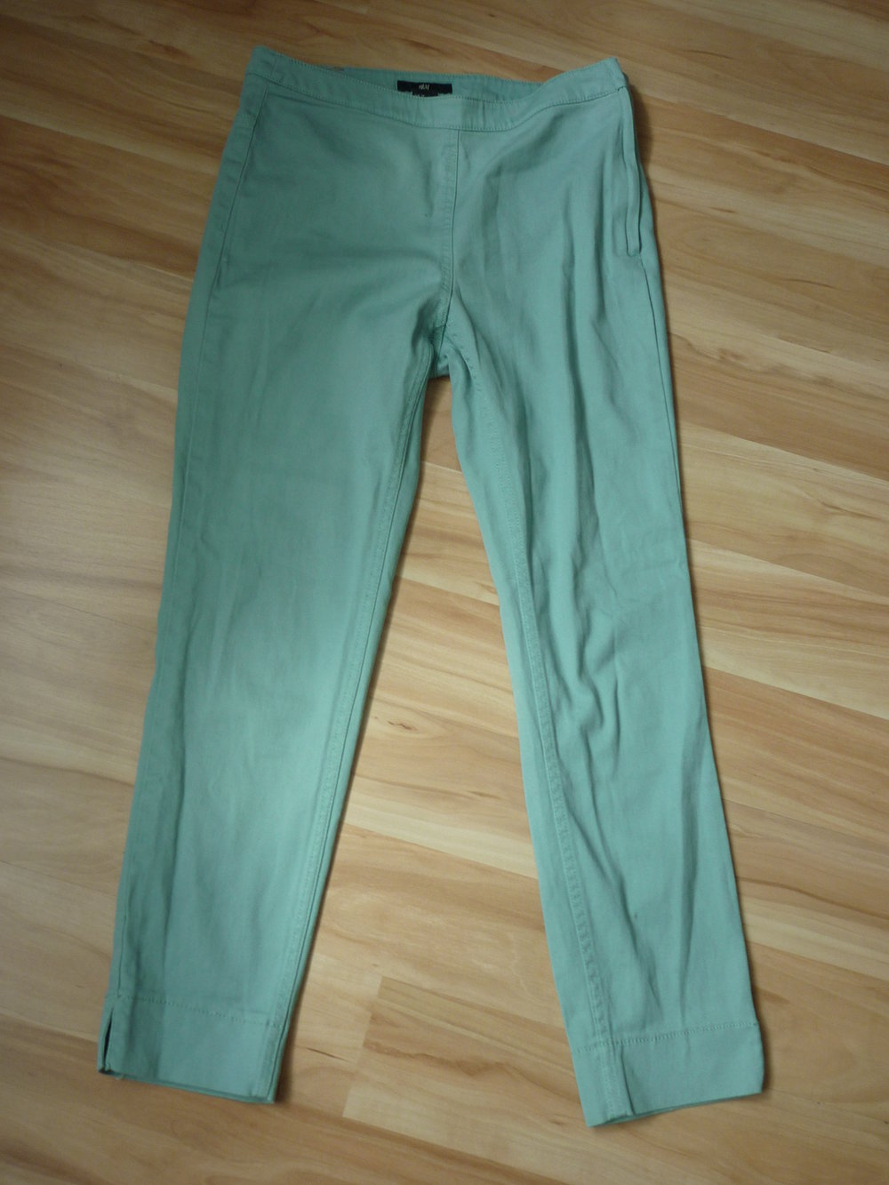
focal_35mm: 36
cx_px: 444
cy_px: 592
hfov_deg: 39.7
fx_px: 1233
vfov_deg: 51.4
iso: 100
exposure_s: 1/30
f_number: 2.9
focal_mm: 5.9
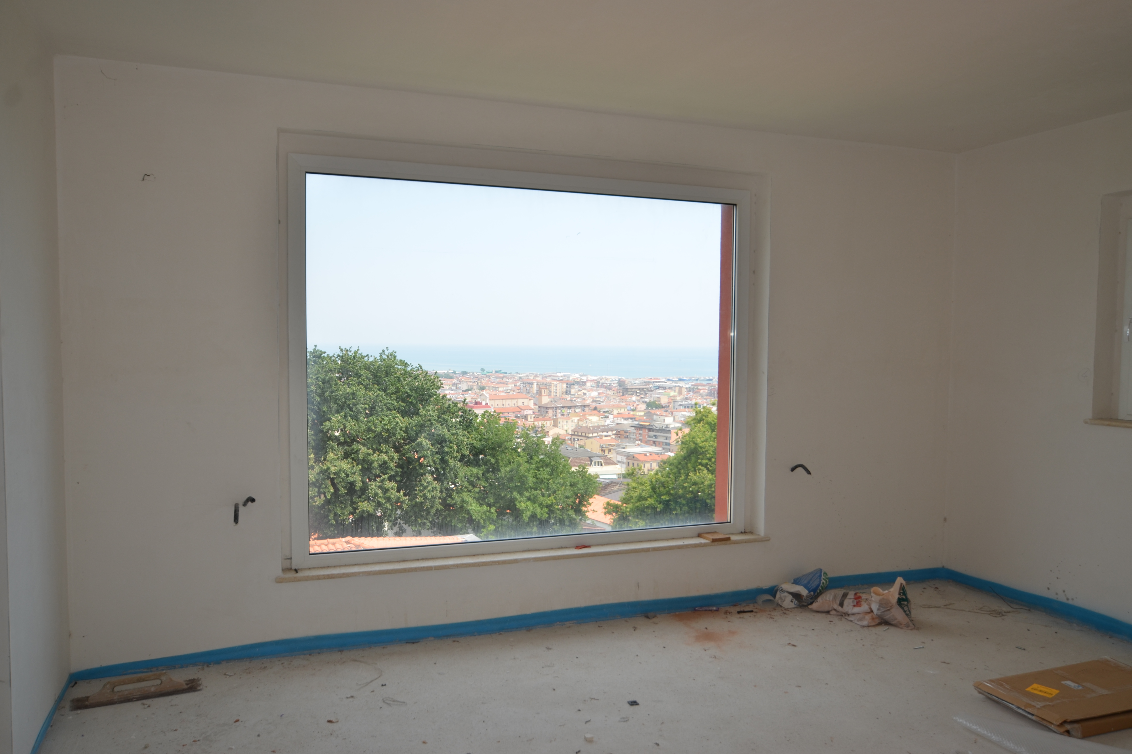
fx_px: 880
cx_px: 570
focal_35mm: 28
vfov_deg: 46.4
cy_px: 380
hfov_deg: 65.5
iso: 100
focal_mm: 18
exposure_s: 1/160
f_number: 5.6
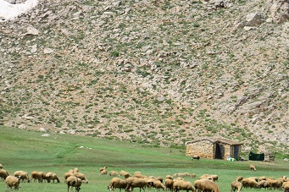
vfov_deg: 5.0
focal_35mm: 277
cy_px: 106
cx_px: 208
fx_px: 2222
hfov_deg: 7.4
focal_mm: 105
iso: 200
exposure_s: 1/800
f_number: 7.1
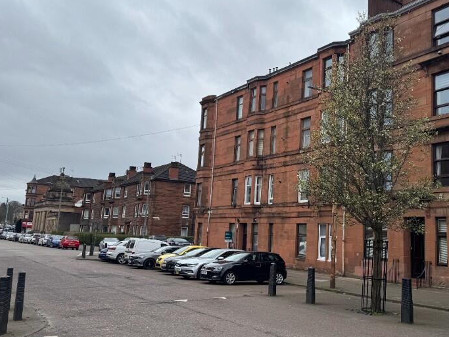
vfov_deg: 39.6
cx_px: 302
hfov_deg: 50.4
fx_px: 467
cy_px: 151
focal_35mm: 36
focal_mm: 6.76
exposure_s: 1/2252
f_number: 1.78
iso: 80
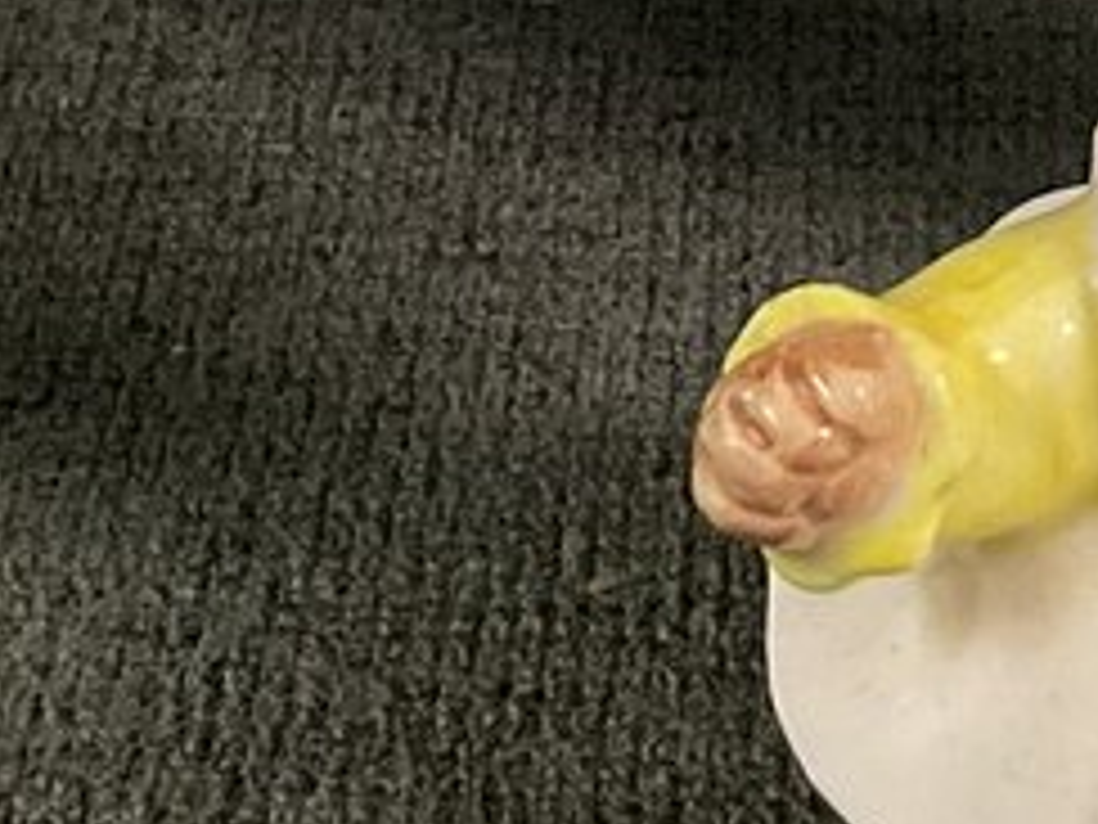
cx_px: 1055
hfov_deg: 10.9
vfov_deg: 8.1
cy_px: -349
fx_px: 5709
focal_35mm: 180
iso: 200
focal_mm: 3
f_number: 1.8
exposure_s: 1/60
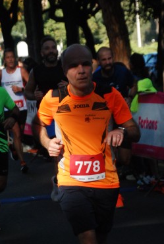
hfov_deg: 7.6
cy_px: 189
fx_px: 1237
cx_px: 106
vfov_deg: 11.3
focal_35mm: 182
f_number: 5.6
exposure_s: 1/1000
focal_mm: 75
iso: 1000
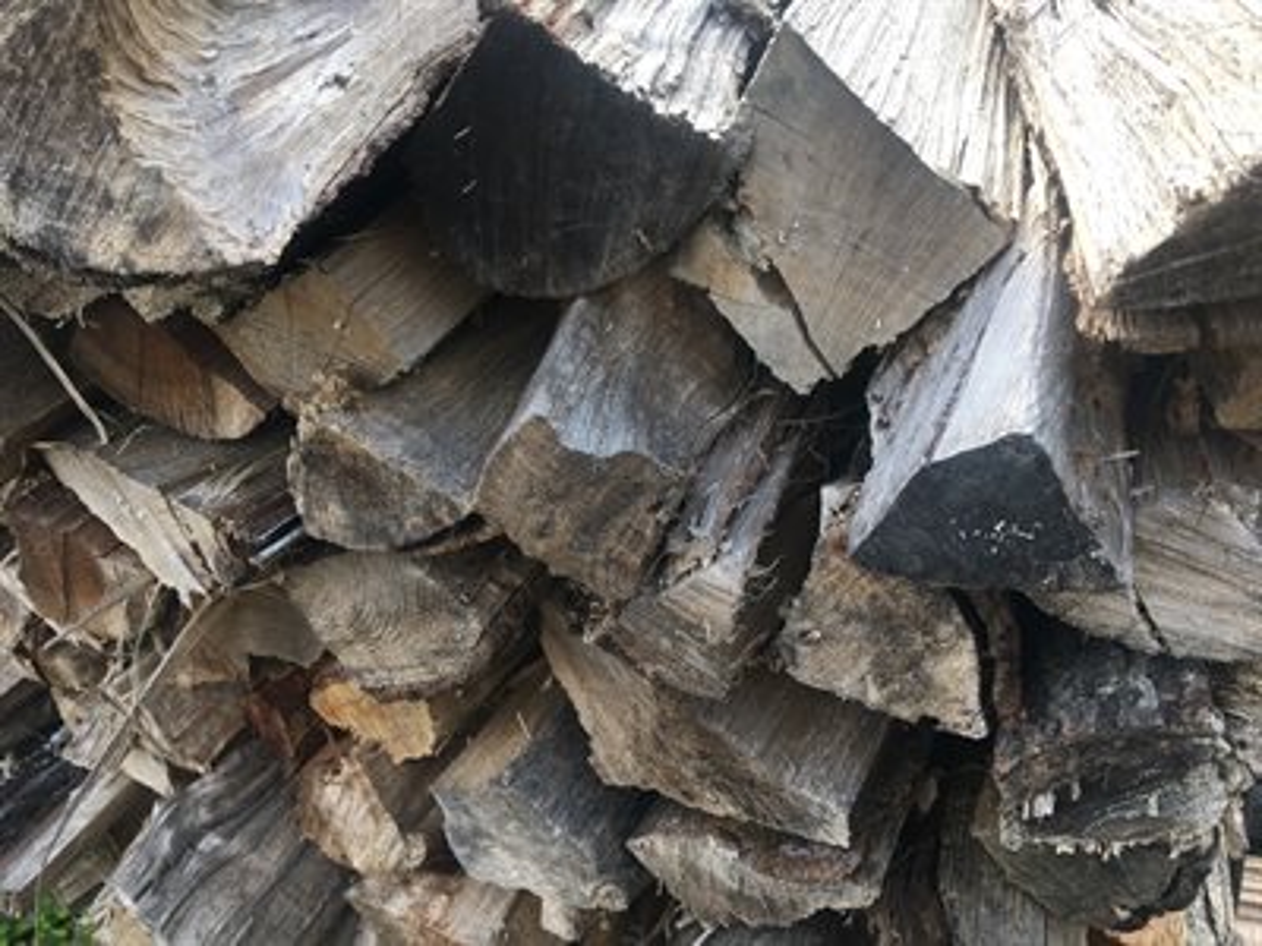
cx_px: 631
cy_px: 473
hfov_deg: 61.7
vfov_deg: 48.2
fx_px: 1057
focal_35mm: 29
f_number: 2.2
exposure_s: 1/120
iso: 25
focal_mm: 4.15
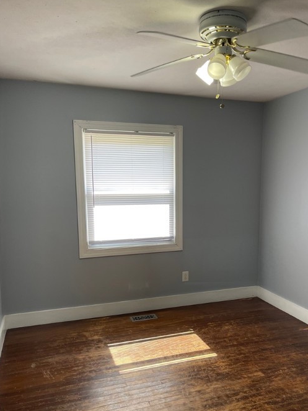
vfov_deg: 61.4
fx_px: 344
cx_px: 175
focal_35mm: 29
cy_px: 234
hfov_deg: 48.1
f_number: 1.6
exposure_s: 1/120
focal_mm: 5.1
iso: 100
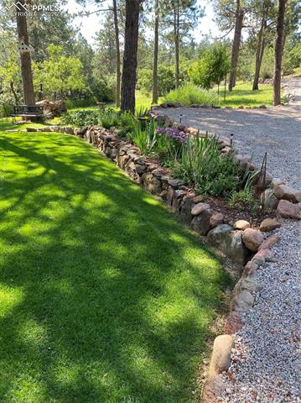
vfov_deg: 67.4
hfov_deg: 53.0
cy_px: 202
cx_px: 150
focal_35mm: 26
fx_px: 302
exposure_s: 1/190
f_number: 1.8
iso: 32
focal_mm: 4.25
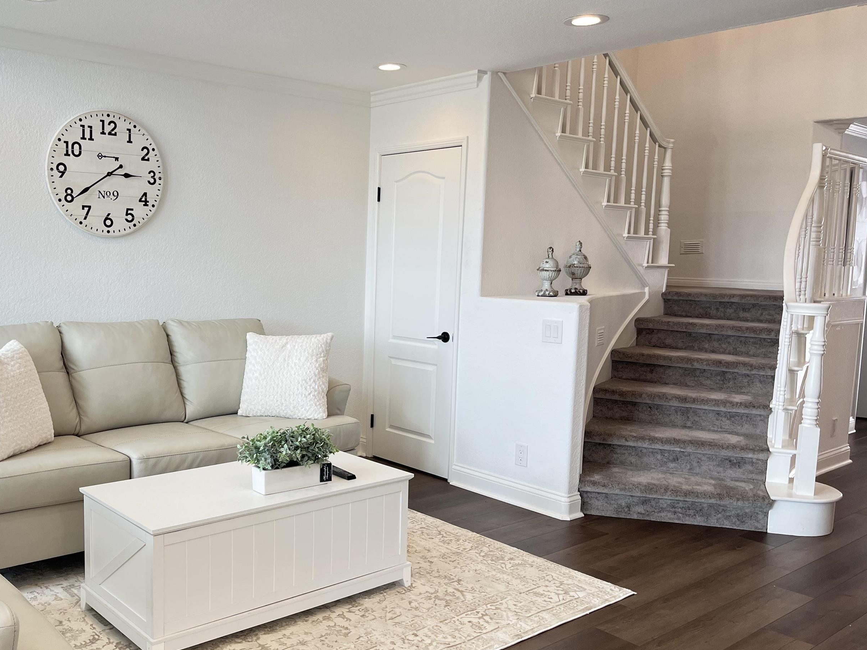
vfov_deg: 42.9
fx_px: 827
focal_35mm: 33
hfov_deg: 54.7
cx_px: 325
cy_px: 343
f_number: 1.6
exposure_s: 1/120
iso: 100
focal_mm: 5.1
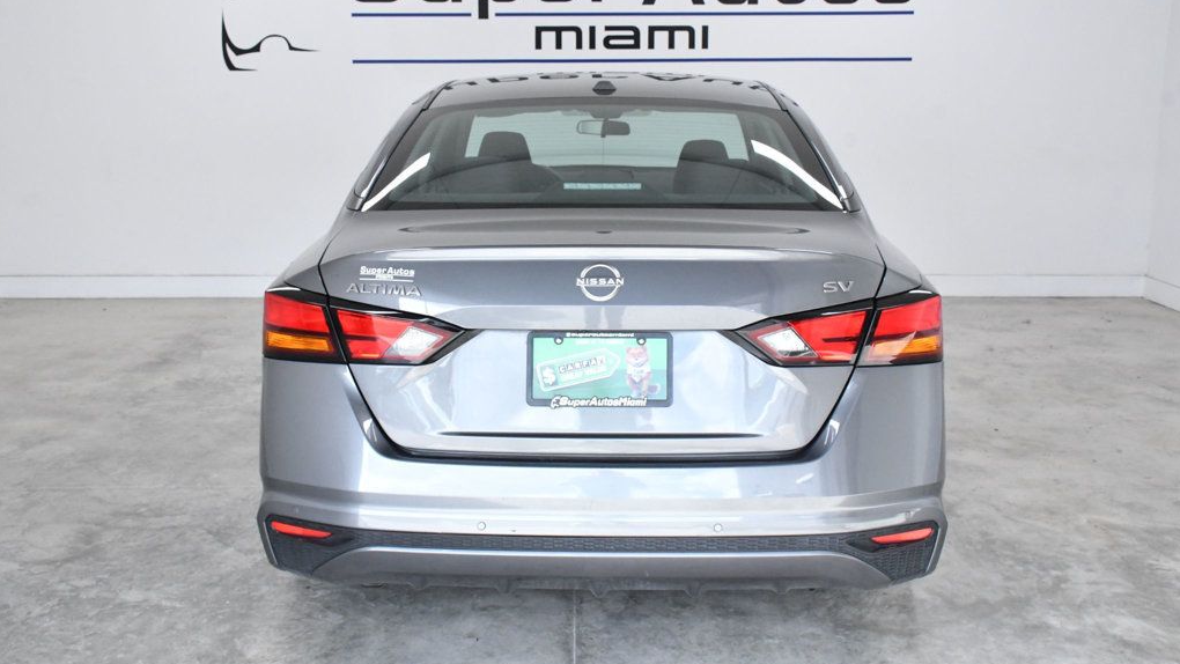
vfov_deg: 29.0
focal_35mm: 41
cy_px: 280
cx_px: 591
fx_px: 1283
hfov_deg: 49.4
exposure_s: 1/400
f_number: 10
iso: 2500
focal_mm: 26
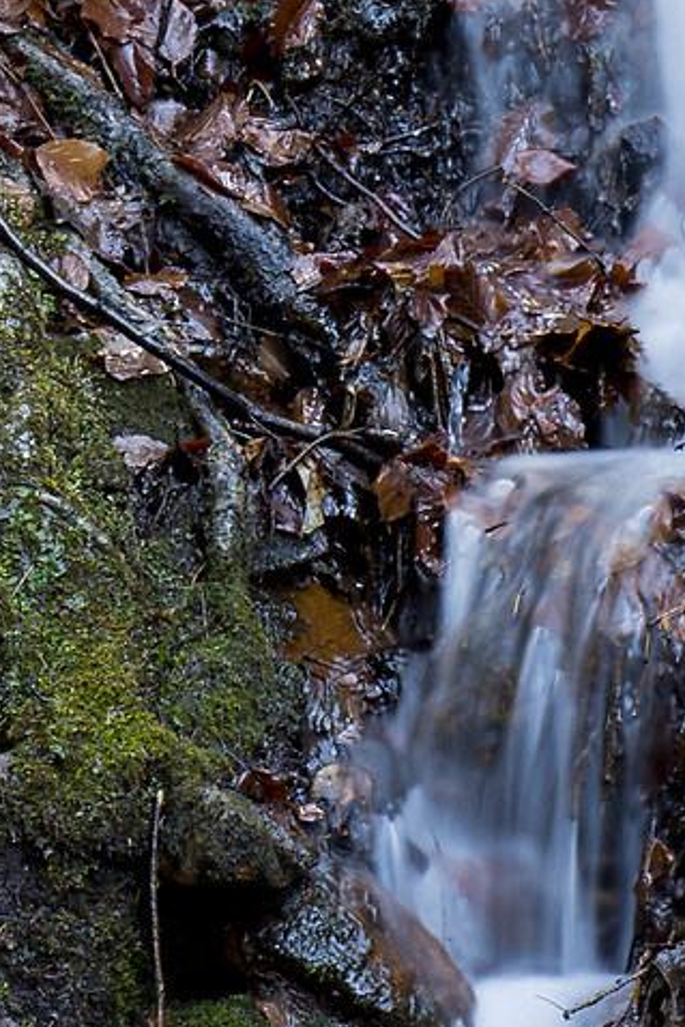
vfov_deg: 8.1
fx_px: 7158
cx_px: -526
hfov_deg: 5.4
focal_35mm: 251
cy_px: -230
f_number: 8
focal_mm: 50
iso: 100
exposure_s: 1.3
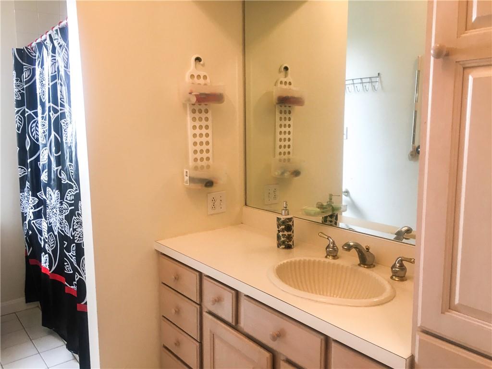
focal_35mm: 29
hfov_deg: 61.7
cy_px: 184
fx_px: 412
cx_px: 246
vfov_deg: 48.2
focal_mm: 4.15
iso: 64
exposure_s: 1/30
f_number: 2.2
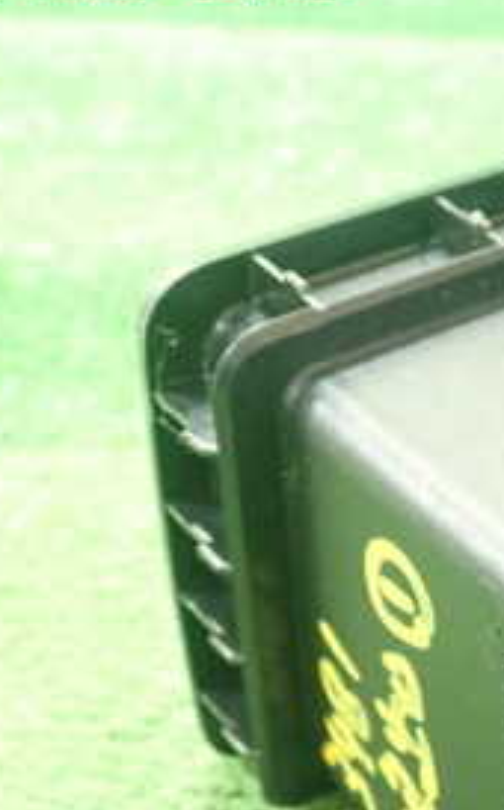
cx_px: 703
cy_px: 602
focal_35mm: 70
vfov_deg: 29.0
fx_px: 1542
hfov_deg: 17.2
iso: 800
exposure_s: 1/80
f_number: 2.3
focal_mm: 5.5
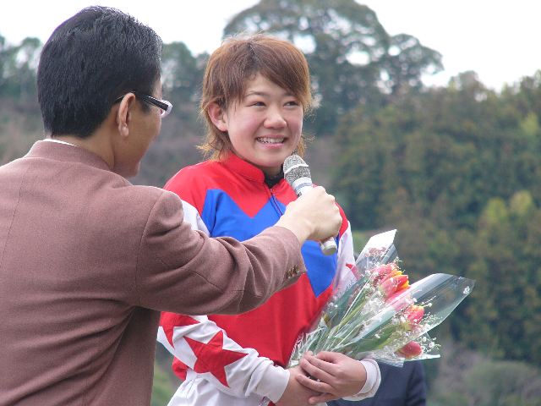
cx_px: 270
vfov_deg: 5.8
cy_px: 203
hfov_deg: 7.7
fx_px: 4017
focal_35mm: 257
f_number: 2.8
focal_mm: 42.8
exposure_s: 1/60
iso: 50
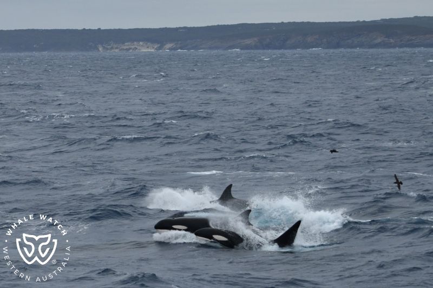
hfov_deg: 15.2
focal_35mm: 135
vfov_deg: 10.2
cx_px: 216
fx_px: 1623
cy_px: 144
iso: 900
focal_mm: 135
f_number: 5.6
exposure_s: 1/8000
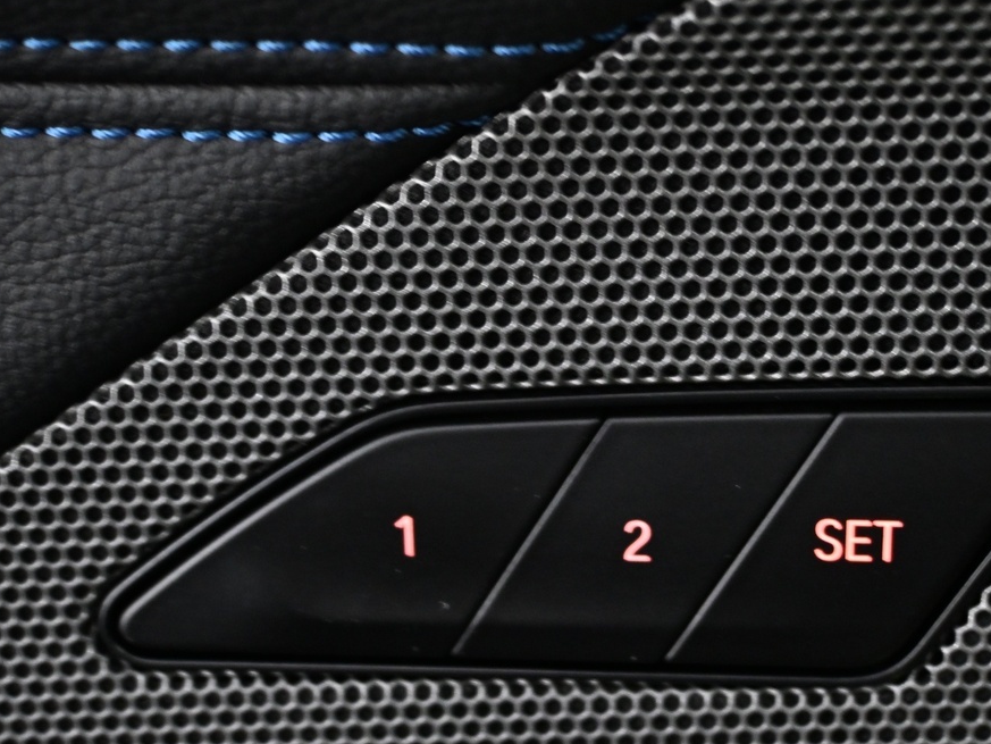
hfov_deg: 29.0
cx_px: 571
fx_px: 1915
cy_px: 438
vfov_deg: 21.9
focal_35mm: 67
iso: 1600
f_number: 4.2
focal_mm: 25
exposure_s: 1/10
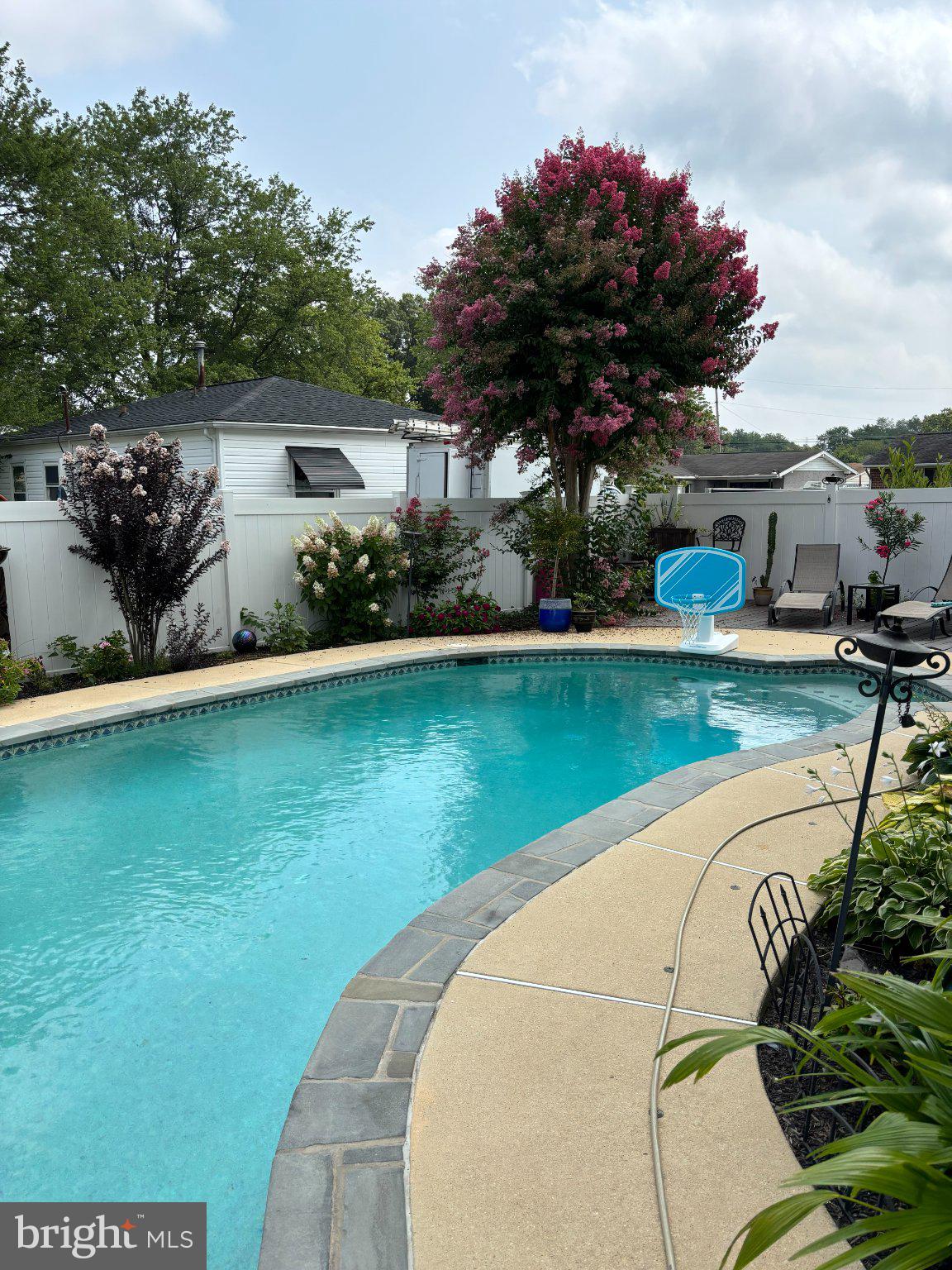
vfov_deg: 67.3
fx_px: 953
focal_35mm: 26
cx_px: 476
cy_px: 635
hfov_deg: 53.1
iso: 50
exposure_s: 1/2513
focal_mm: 5.96
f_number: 1.6
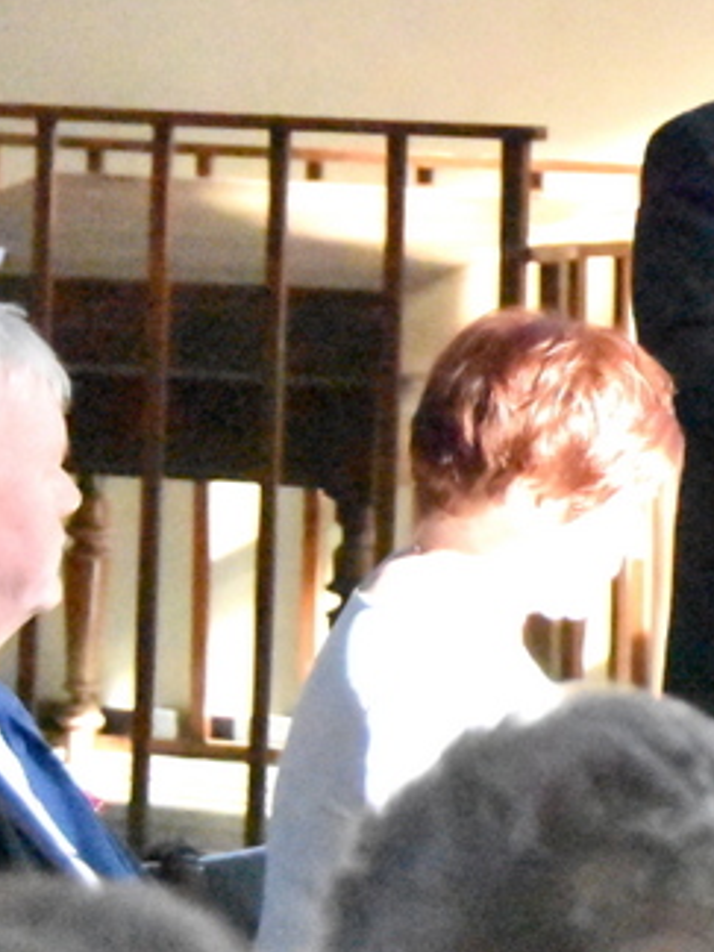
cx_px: 1457
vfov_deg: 7.1
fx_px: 7645
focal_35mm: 278
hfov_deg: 5.2
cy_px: 223
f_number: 4.8
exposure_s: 1/4000
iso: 25600
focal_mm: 52
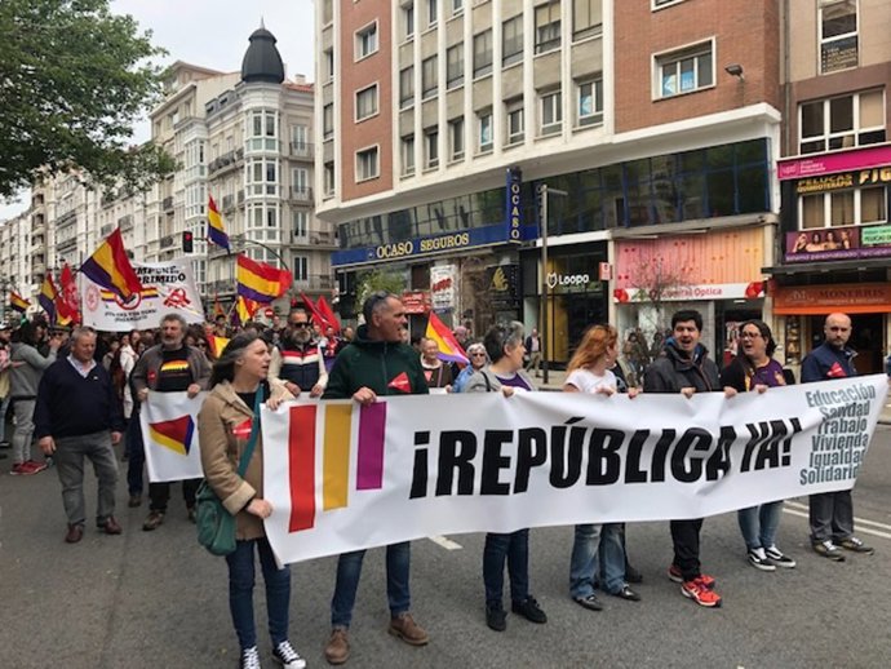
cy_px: 334
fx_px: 721
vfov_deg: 49.8
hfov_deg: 63.4
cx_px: 446
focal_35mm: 28
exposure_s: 1/960
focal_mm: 3.99
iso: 20
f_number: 1.8
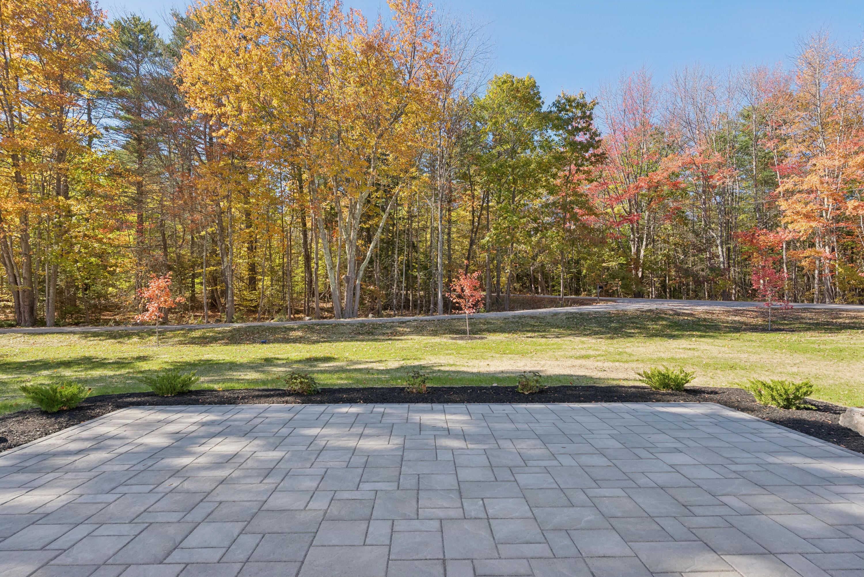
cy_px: 288
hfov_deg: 86.9
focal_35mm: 19
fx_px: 456
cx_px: 432
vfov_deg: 64.6
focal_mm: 19
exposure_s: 1/320
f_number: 7.1
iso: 320
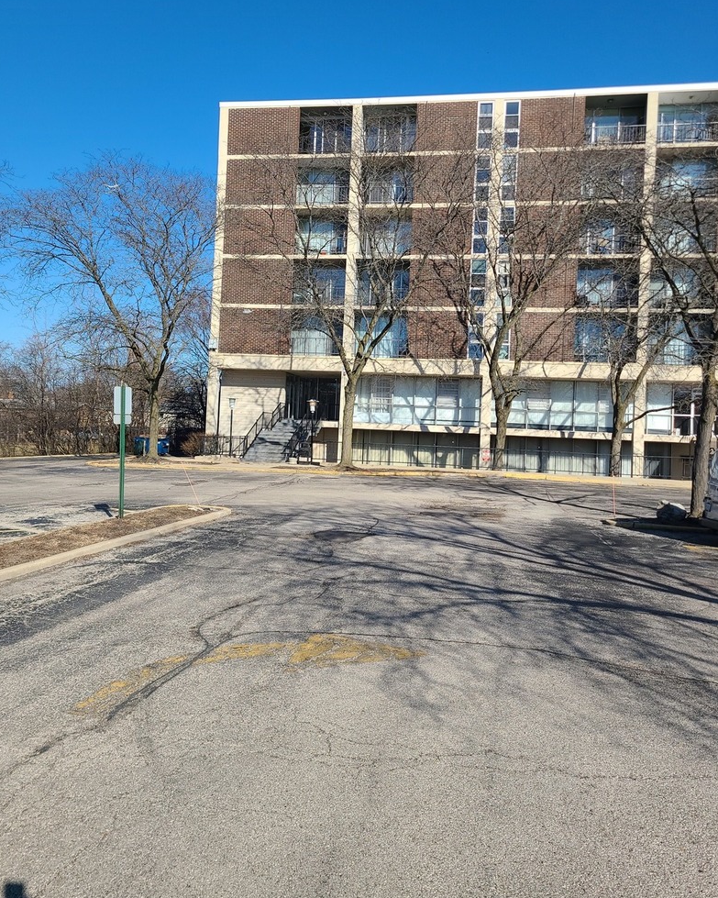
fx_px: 744
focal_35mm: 28
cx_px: 350
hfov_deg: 51.5
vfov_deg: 62.1
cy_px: 417
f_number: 1.8
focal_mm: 5.4
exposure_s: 1/2169
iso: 40
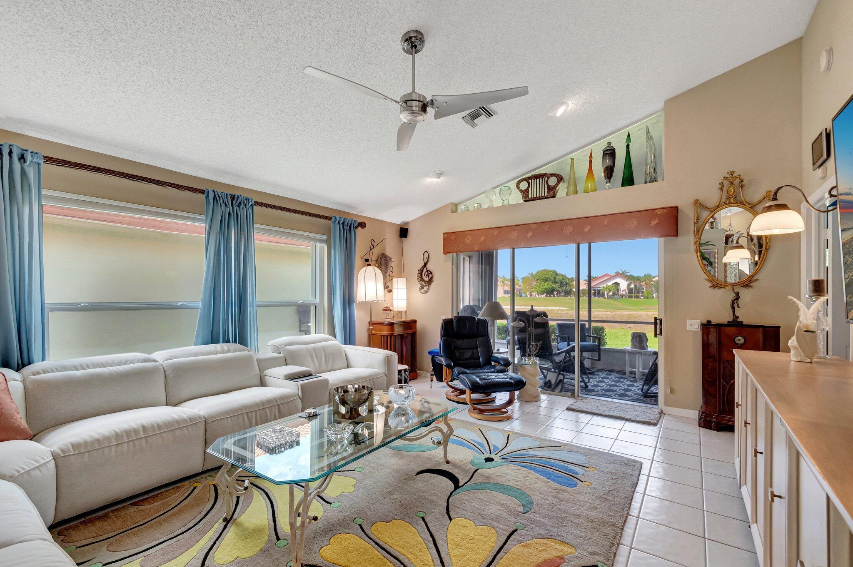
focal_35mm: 15
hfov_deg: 100.4
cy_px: 284
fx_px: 355
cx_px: 426
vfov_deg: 77.2
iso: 640
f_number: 8
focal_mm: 10
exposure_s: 1/50
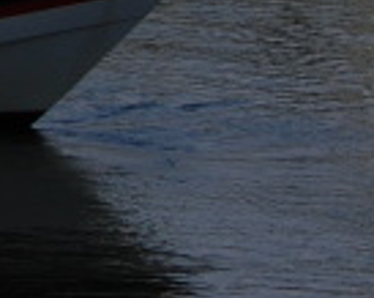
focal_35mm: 417
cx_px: -682
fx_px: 4607
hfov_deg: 4.5
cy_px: -293
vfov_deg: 3.7
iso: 200
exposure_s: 1/500
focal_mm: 45
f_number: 11
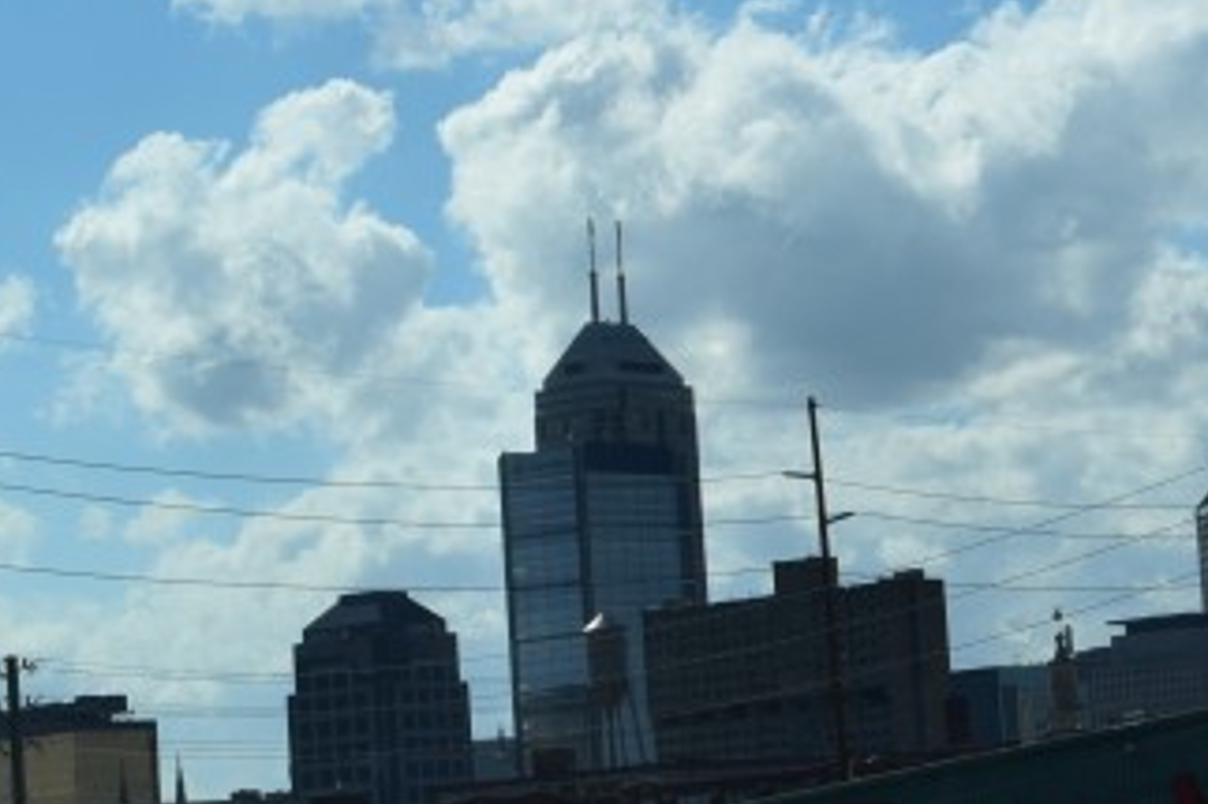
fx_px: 4950
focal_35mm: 148
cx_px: 1619
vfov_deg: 9.3
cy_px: 209
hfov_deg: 13.4
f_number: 11
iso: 200
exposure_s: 1/500
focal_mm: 31
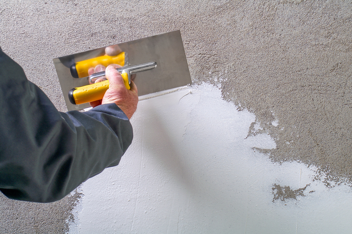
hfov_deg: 22.6
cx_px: 176
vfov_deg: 15.2
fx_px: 879
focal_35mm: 90
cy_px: 117
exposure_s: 1/125
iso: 100
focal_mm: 60
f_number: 9
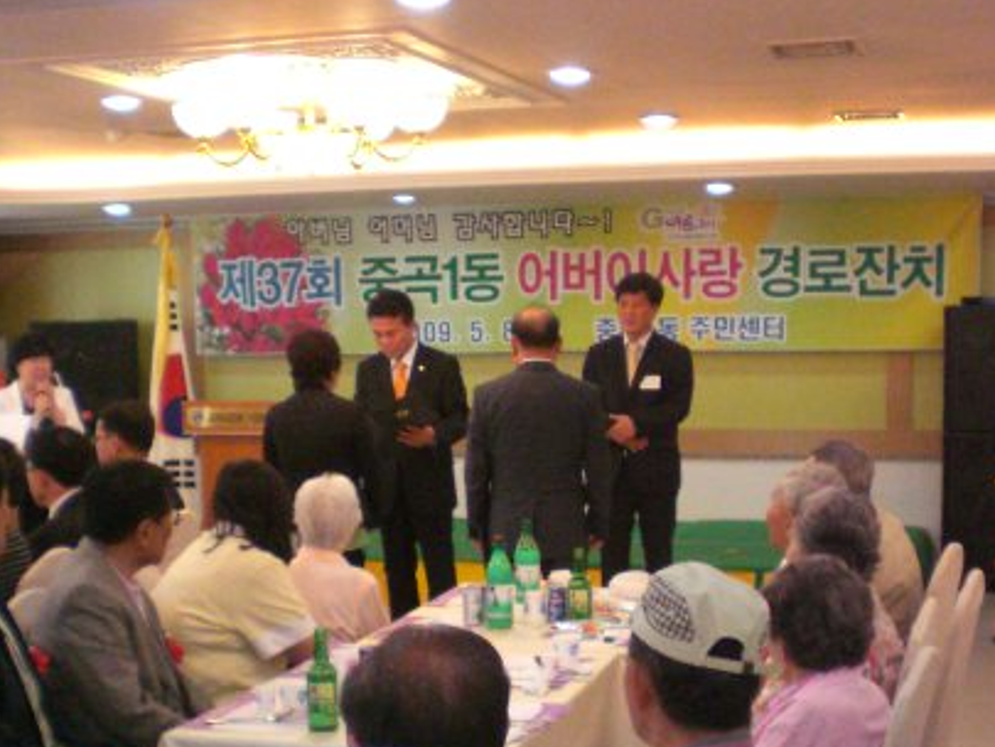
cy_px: 568
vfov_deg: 24.1
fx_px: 1725
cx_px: 550
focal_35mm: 60
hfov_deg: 32.1
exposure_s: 1/80
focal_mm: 6.3
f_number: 3.1
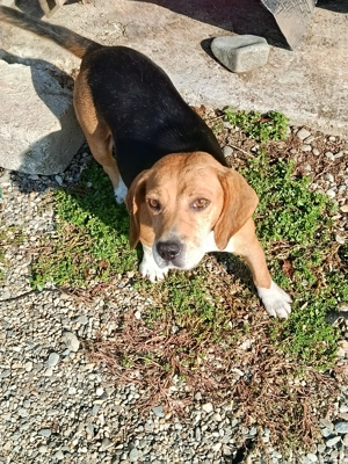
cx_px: 174
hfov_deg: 30.3
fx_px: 643
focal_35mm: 48
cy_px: 232
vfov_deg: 39.7
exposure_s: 1/340
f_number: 1.7
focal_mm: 5.24
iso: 50
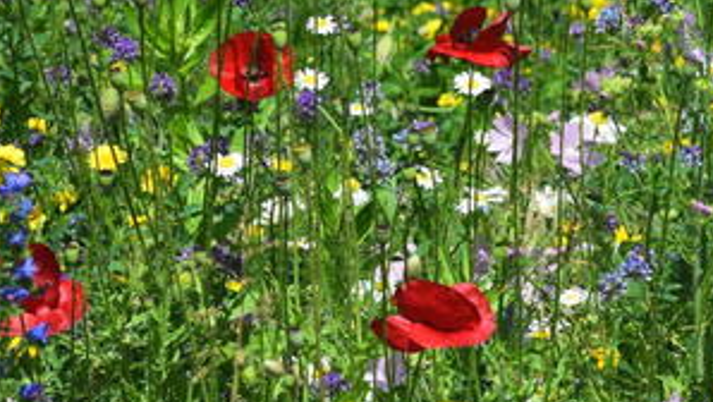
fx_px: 7169
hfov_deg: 5.7
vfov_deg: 3.2
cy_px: 206
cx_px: 349
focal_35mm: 379
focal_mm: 120
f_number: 11
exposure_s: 1/500
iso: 400
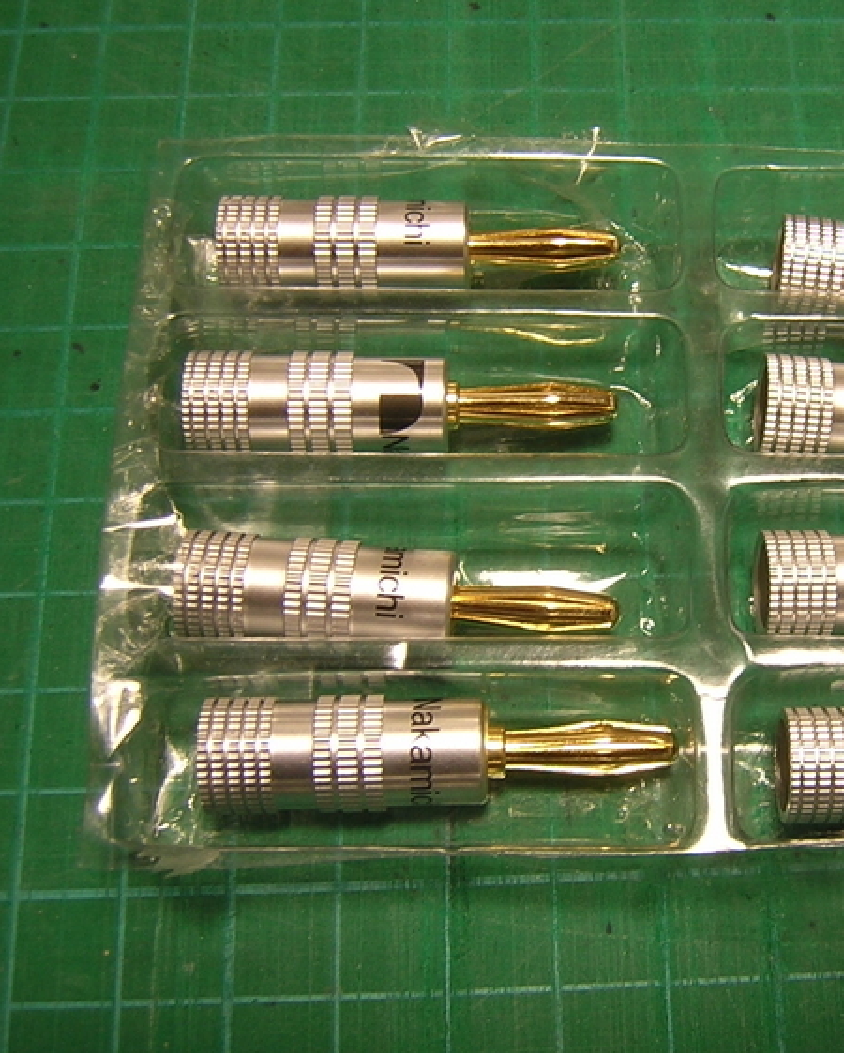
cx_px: 701
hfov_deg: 29.4
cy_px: 510
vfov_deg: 37.3
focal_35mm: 50
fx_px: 1560
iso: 100
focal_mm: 4.7
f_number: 2.6
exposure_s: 1/10.8
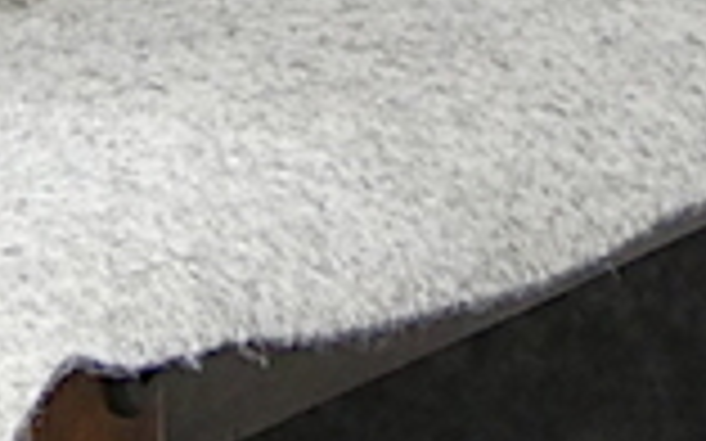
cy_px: -981
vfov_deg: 1.7
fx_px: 14368
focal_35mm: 747
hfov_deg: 2.8
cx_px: -1057
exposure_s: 1/5
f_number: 5.1
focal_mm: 20.6
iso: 200
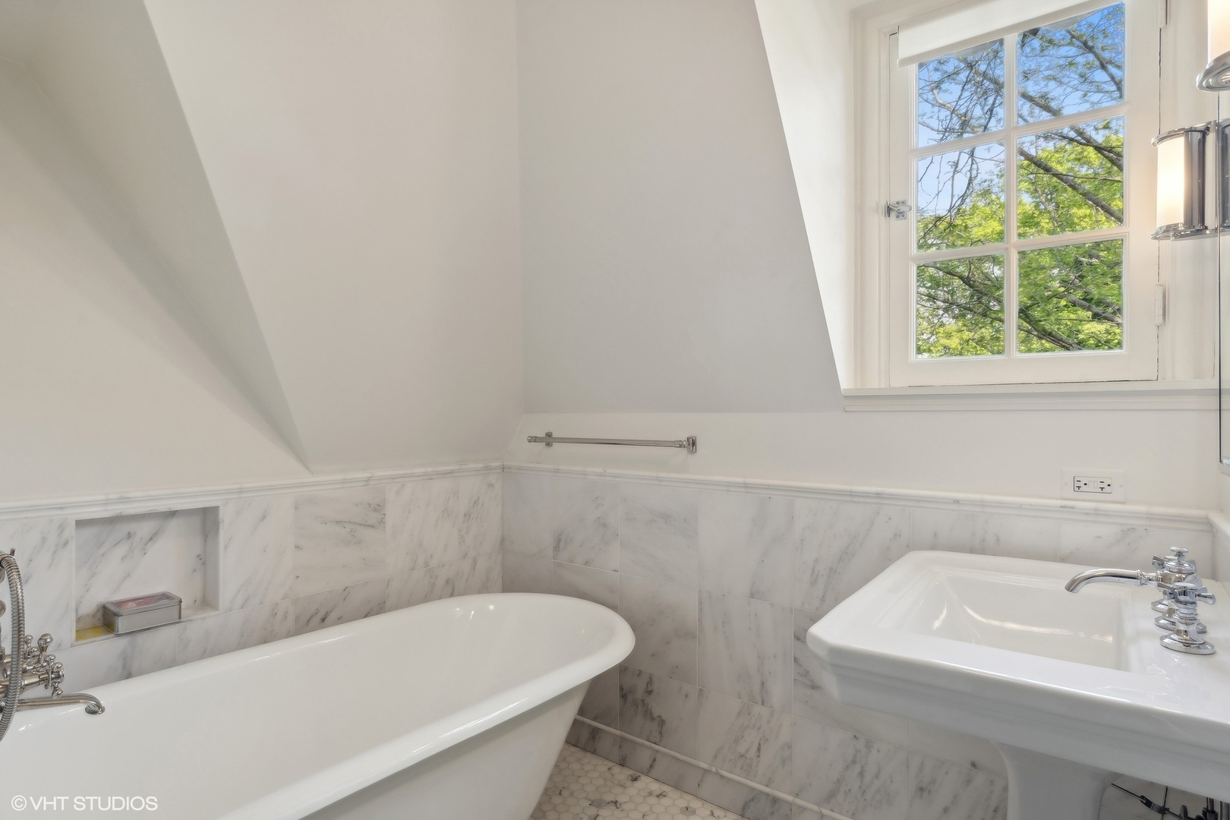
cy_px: 410
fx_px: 615
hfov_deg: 90.0
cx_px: 615
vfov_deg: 67.4
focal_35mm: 18
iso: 200
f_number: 10
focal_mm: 12
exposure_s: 1/4
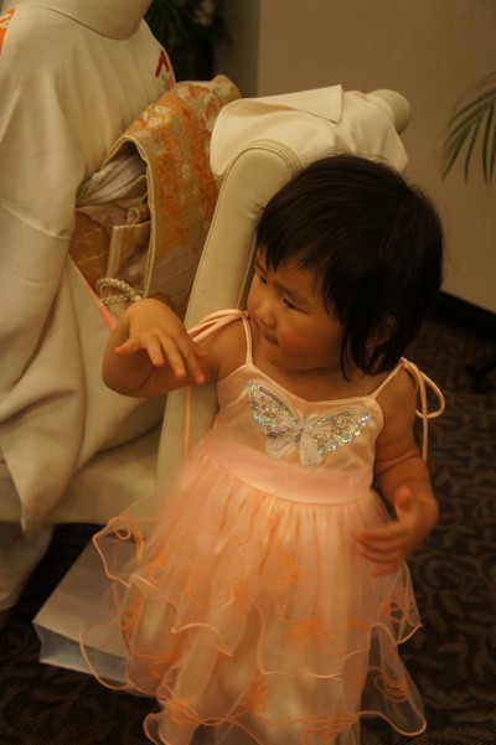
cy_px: 372
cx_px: 248
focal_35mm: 39
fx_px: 807
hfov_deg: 34.2
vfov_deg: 49.6
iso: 800
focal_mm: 26
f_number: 4
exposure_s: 1/40
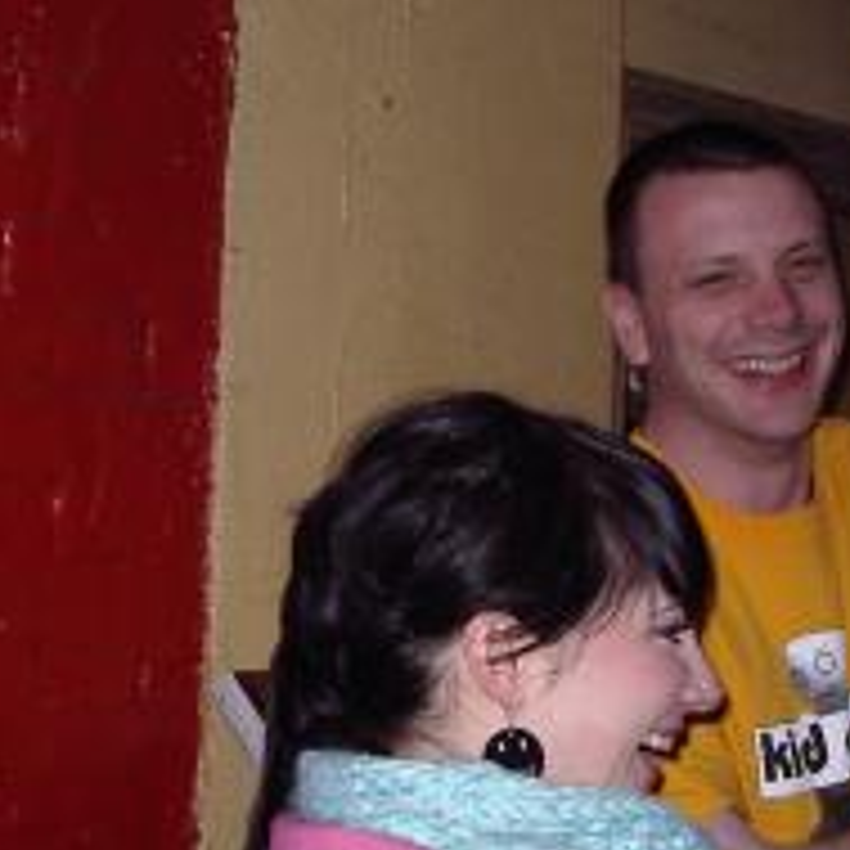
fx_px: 2528
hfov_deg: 19.1
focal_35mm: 91
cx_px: 342
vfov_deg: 19.1
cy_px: 499
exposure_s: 1/60
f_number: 2.6
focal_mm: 5.8
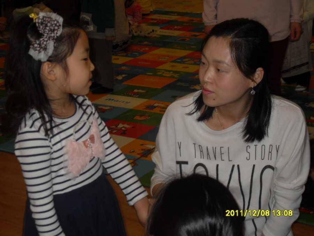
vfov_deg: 19.9
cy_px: 118
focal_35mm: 74
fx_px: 671
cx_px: 157
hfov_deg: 26.3
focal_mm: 11.8
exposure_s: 1/60
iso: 100
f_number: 4
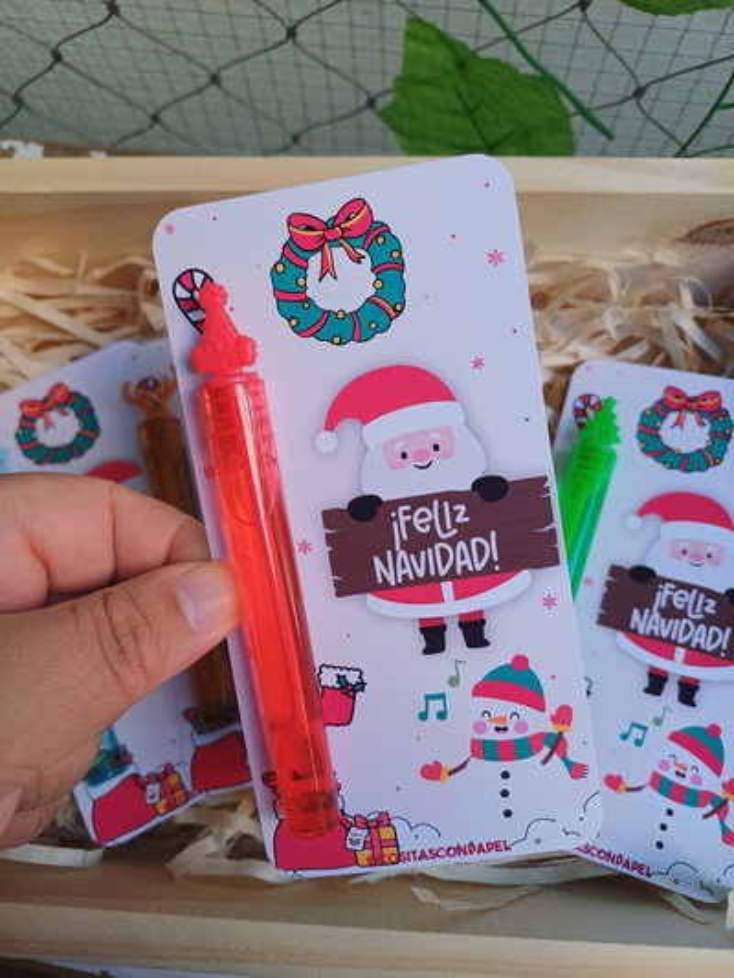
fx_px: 707
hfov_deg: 54.9
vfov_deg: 69.4
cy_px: 489
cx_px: 367
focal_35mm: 25
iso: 50
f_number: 1.8
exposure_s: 1/50
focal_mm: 4.65
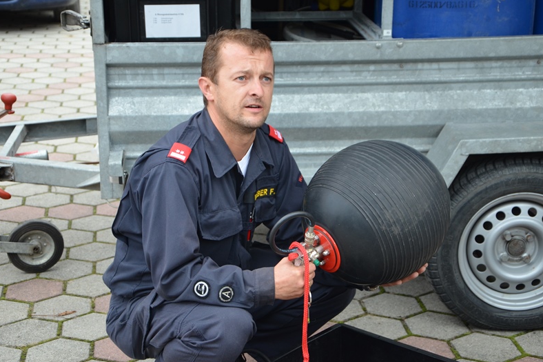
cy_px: 181
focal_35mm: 76
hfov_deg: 26.7
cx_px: 268
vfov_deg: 17.9
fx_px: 1146
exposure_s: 1/60
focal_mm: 50
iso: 560
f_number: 5
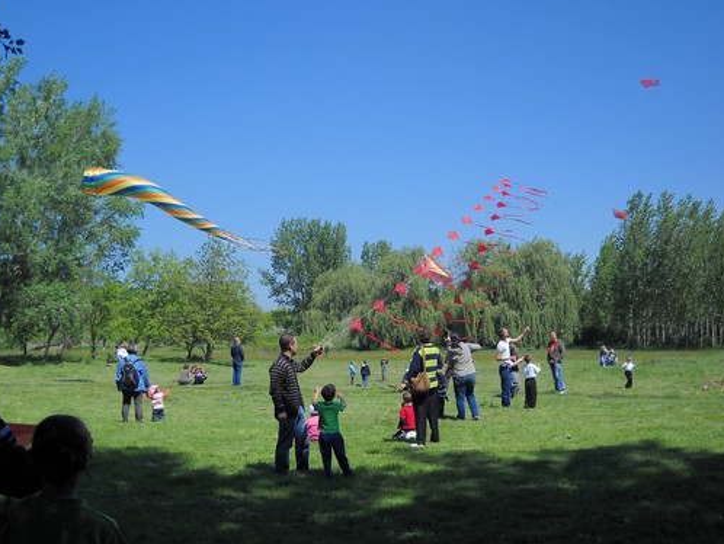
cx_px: 340
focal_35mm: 53
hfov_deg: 36.1
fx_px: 1109
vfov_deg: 27.5
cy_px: 264
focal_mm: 7.88
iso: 64
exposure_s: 1/353
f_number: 5.8
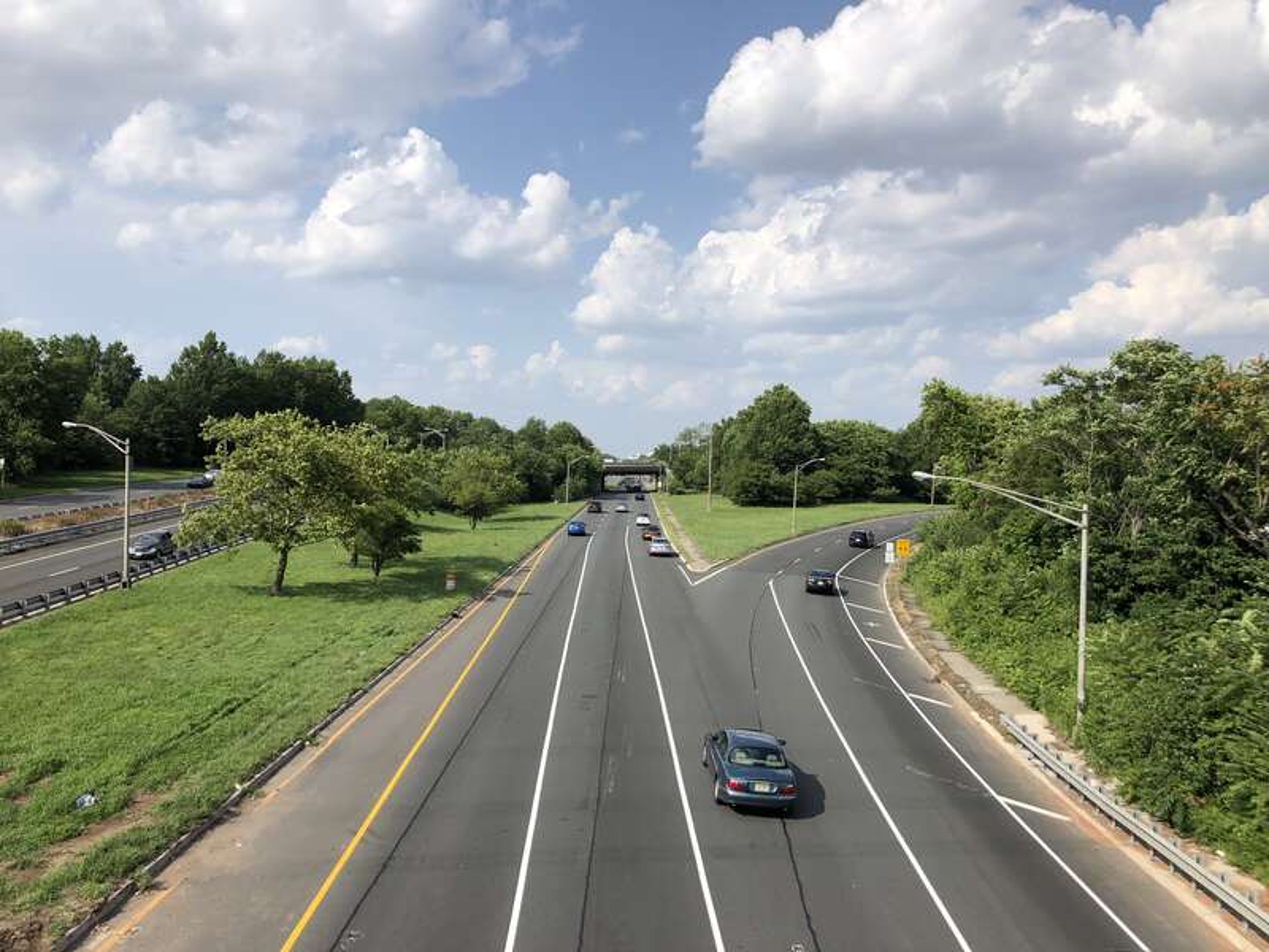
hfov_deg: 63.4
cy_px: 476
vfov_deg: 49.7
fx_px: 1026
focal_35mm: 28
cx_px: 634
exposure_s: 1/2433
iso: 20
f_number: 1.8
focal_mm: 4
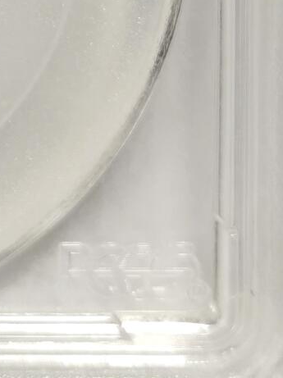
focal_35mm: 211
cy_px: -294
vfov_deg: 9.0
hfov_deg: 6.9
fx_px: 2303
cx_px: -220
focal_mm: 5.56
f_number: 16
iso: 100
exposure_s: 1/100
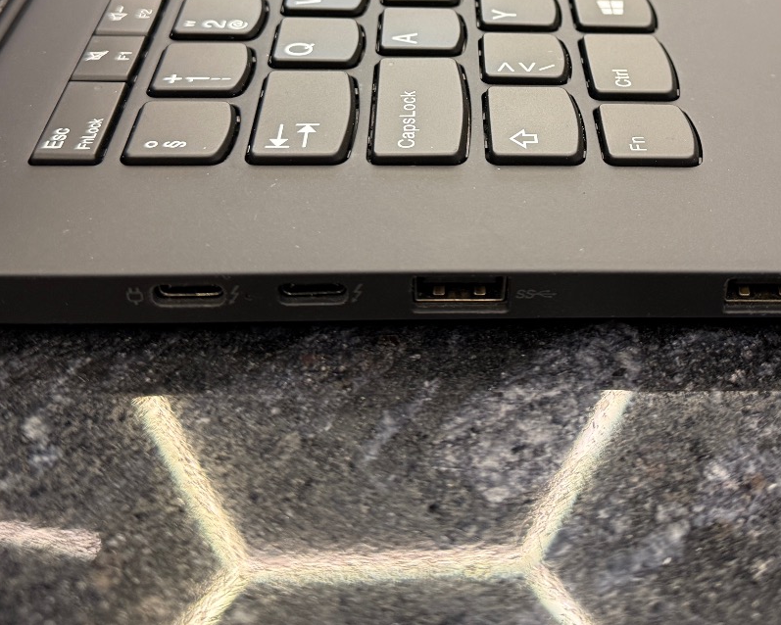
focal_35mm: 47
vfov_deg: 30.4
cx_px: 501
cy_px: 41
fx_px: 1087
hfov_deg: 39.2
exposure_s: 1/60
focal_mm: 6.76
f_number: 1.78
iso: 250
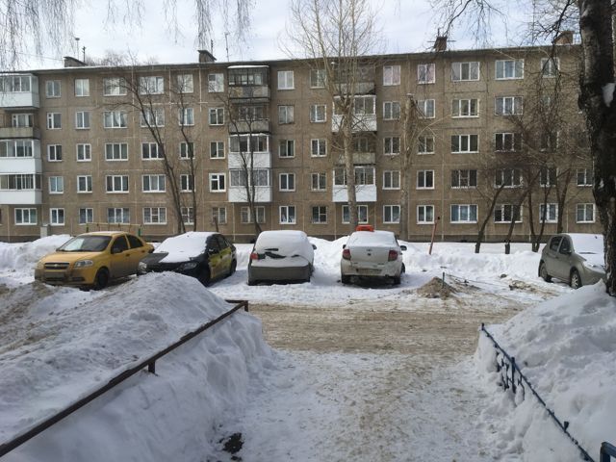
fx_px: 516
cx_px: 308
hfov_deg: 61.7
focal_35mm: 29
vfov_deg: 48.2
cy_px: 231
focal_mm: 4.15
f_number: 2.2
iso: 25
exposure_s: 1/1099
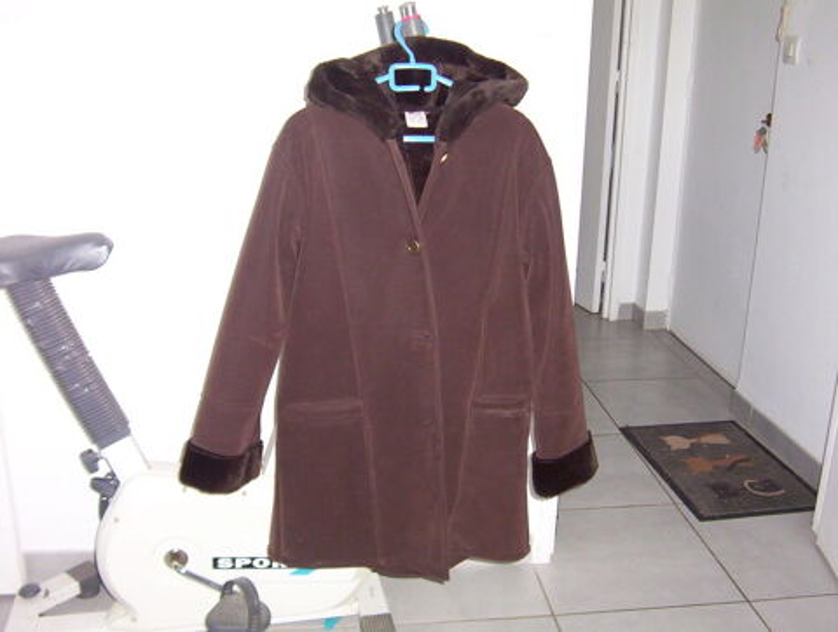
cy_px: 316
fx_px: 873
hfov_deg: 51.3
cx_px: 419
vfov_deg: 39.8
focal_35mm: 36
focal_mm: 5.54
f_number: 2.76
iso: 140
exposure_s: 1/30
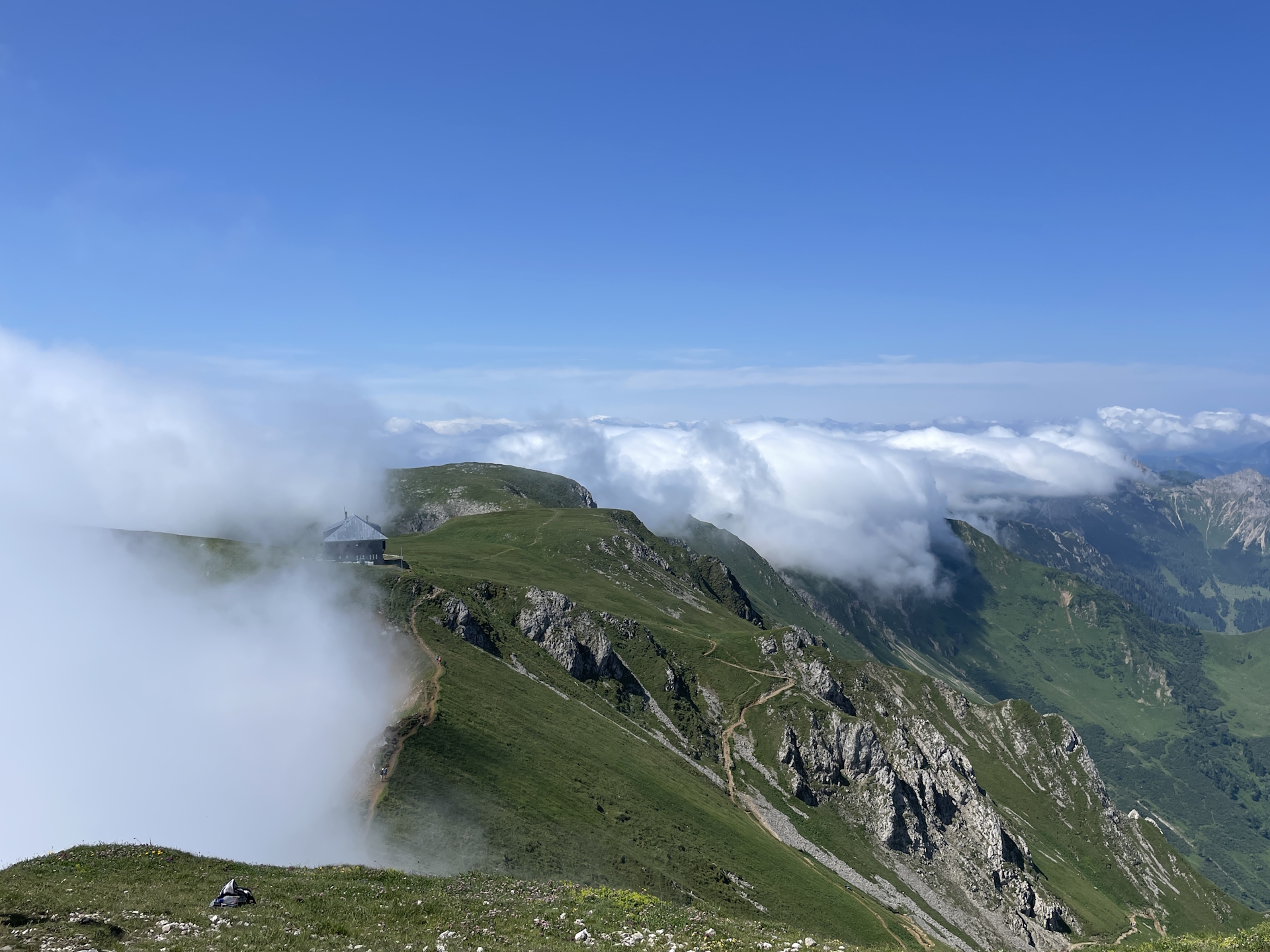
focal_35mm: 26
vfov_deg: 53.1
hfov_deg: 67.3
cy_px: 476
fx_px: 954
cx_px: 635
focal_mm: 4.2
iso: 32
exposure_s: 1/6135
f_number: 1.6
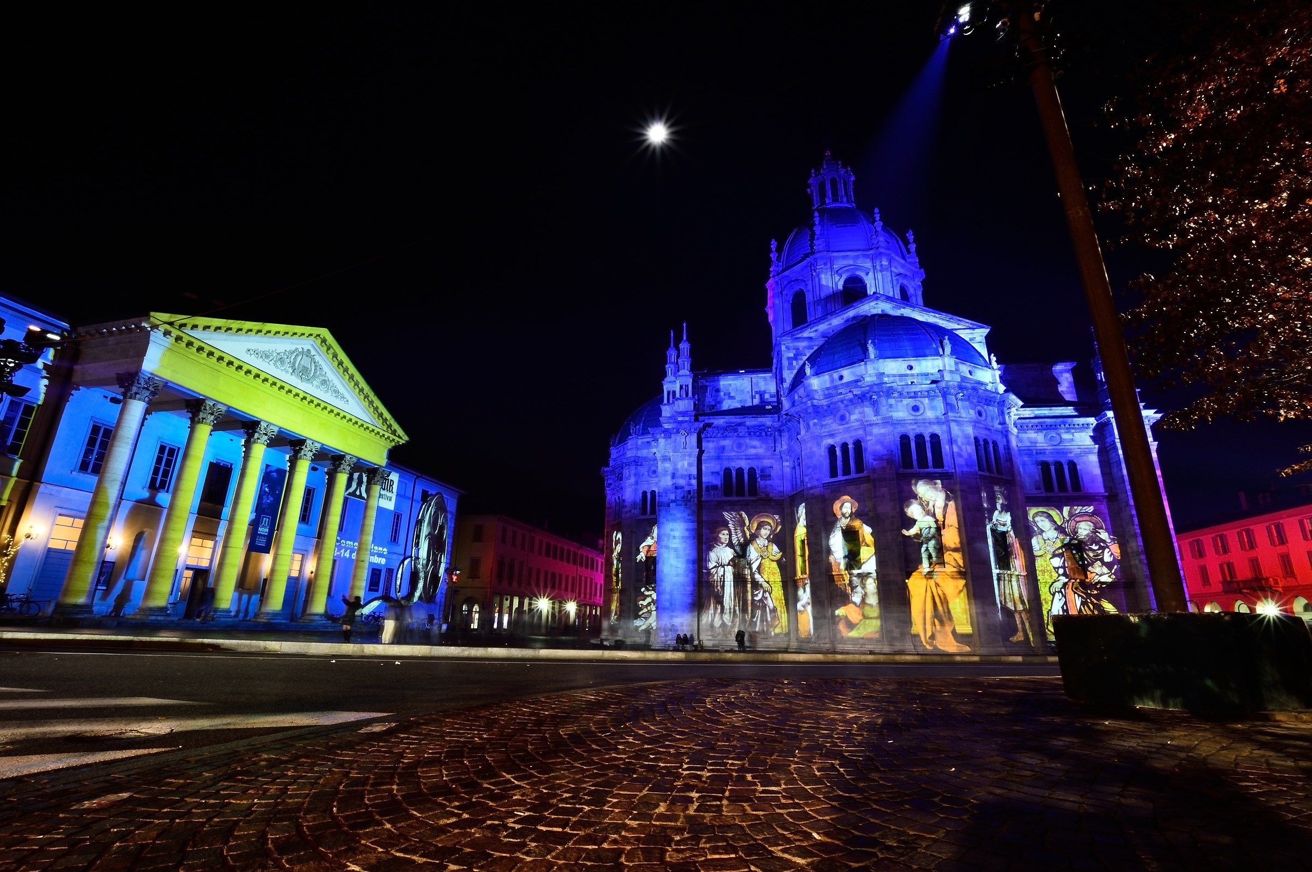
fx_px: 546
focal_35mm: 15
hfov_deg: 100.4
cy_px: 436
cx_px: 656
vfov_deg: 77.2
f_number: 16
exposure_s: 30
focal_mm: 10
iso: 100
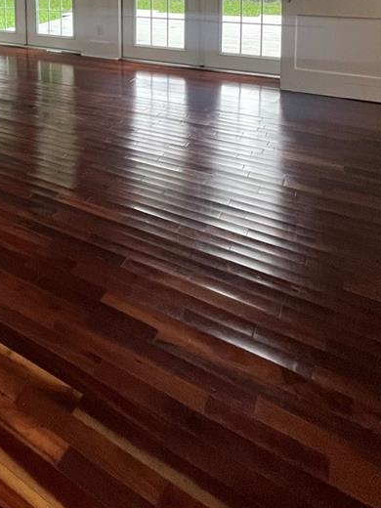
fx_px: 440
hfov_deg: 39.6
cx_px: -21
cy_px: 1
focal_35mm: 30
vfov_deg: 49.2
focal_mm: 1.57
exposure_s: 1/60
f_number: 1.8
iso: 320
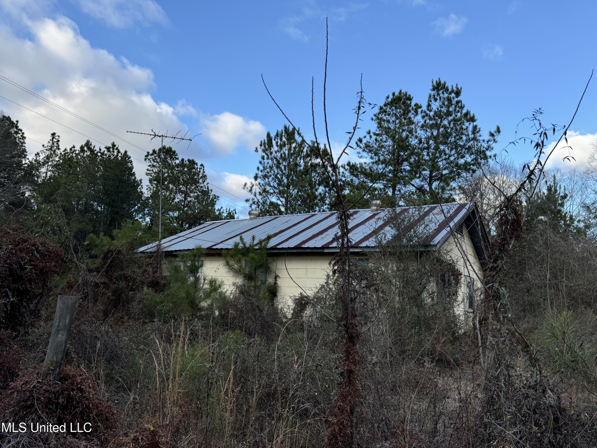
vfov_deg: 56.8
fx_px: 414
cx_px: 298
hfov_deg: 71.6
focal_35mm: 24
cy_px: 224
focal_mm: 6.76
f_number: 1.78
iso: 80
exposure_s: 1/1215
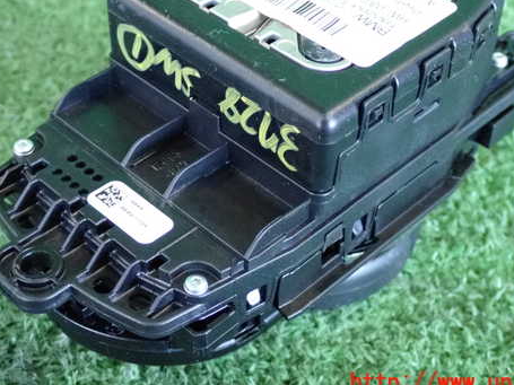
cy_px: 143
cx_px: 267
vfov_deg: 22.2
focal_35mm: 66
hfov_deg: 29.4
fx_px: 980
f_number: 3.2
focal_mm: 9.01
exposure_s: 1/125
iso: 2000
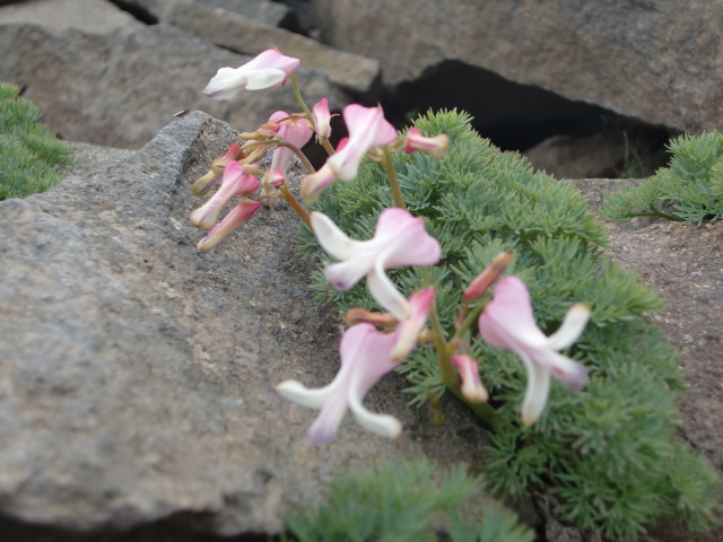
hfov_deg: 34.9
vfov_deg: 26.6
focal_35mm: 55
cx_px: 362
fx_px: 1149
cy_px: 271
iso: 64
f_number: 3.6
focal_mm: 9.8
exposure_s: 1/80
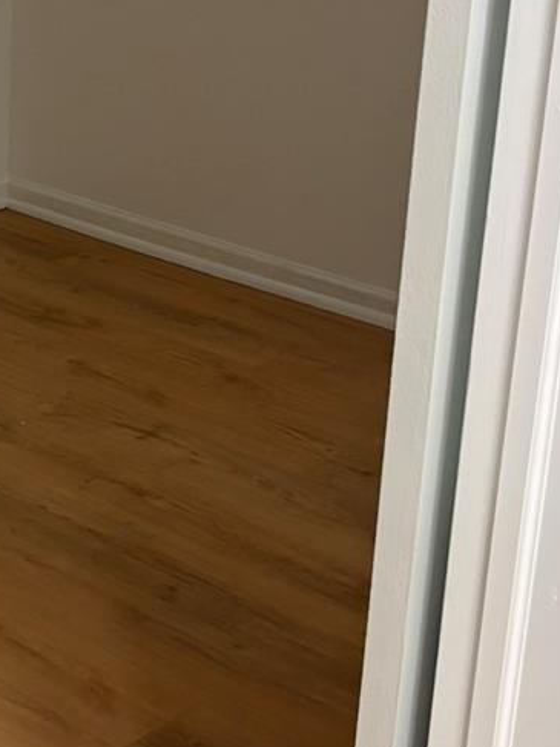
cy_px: 267
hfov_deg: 17.1
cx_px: -118
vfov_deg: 23.8
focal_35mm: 82
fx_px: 1770
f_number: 1.6
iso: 200
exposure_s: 1/60
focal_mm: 5.96
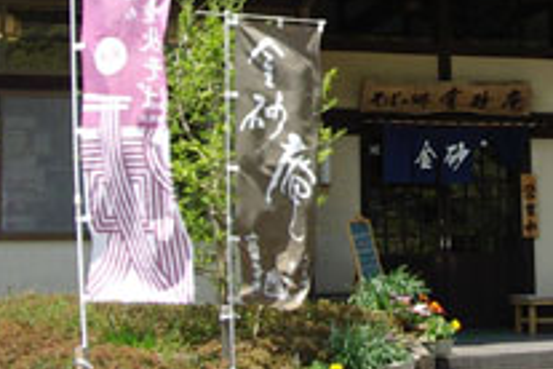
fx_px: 1321
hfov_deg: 23.2
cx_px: 459
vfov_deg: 15.7
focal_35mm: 86
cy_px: 29
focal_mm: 5.8
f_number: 4.8
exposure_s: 1/200
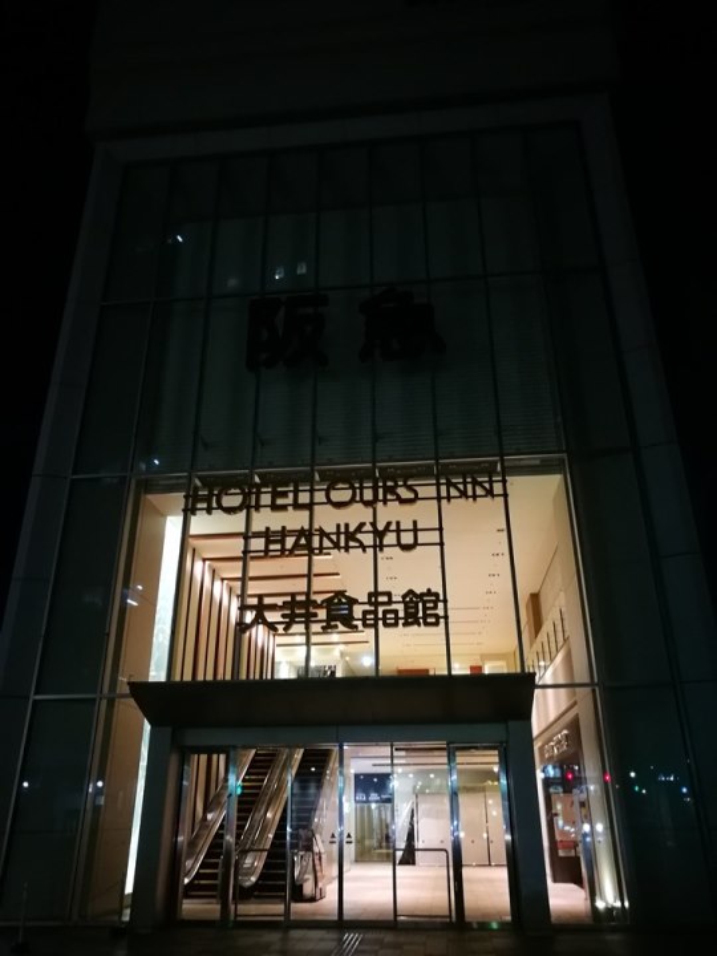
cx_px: 358
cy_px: 478
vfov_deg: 65.3
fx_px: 746
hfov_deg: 51.4
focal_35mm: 27
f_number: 2.2
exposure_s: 1/16.7
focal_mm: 4.5
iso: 640
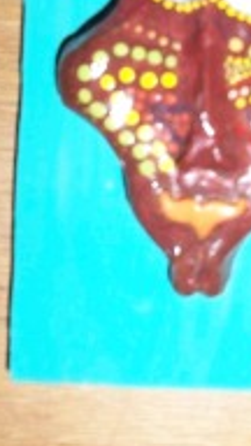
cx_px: 186
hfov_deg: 14.3
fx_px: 994
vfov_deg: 24.6
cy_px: 53
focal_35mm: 84
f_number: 3.4
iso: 400
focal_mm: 7.9
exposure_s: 1/30
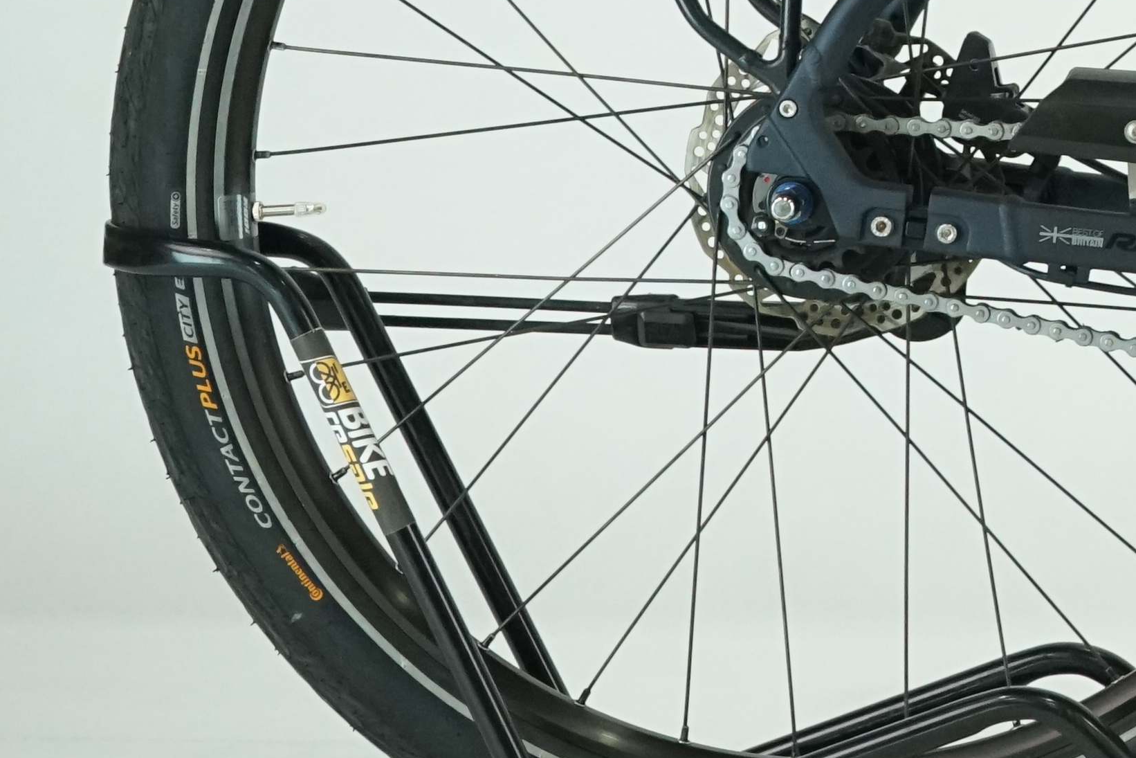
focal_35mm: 201
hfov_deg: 9.7
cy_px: -408
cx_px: 2008
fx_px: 6343
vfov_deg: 6.7
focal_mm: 55
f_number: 8
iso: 2500
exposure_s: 1/200
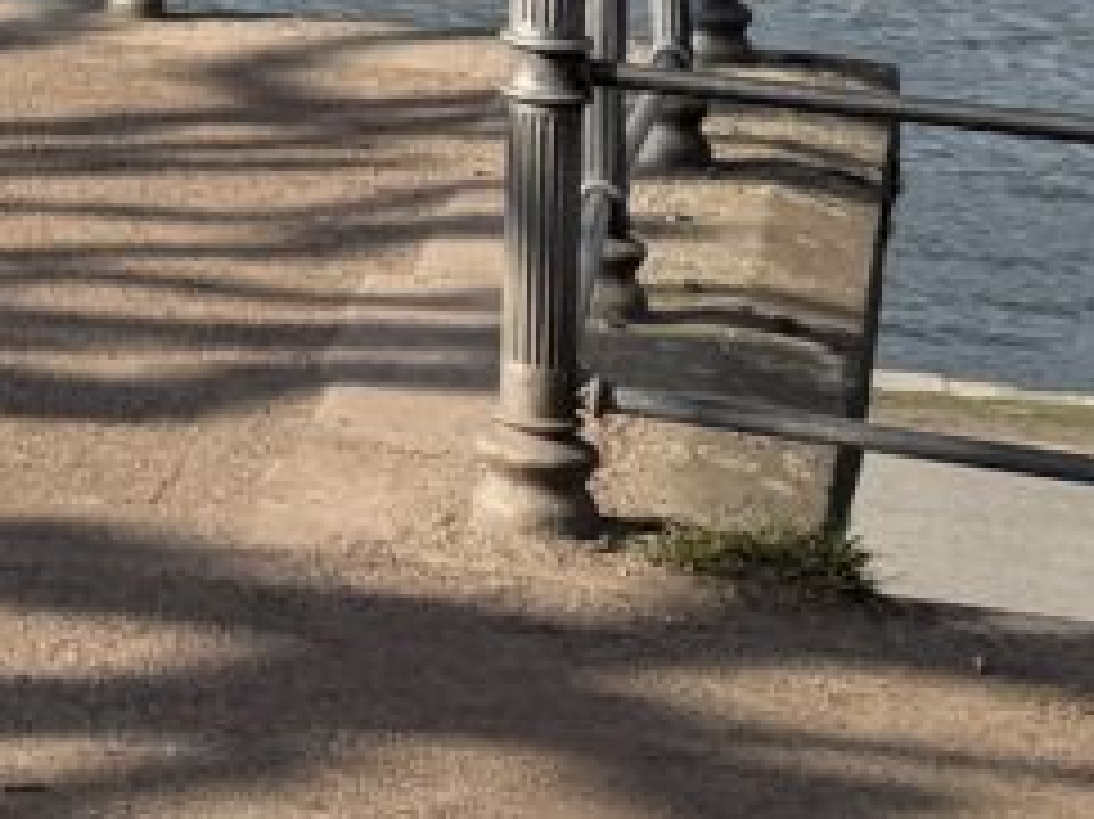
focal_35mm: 148
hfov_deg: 11.0
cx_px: -1612
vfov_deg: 9.2
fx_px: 4675
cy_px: -997
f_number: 1.78
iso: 80
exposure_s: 1/4950
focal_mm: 6.76
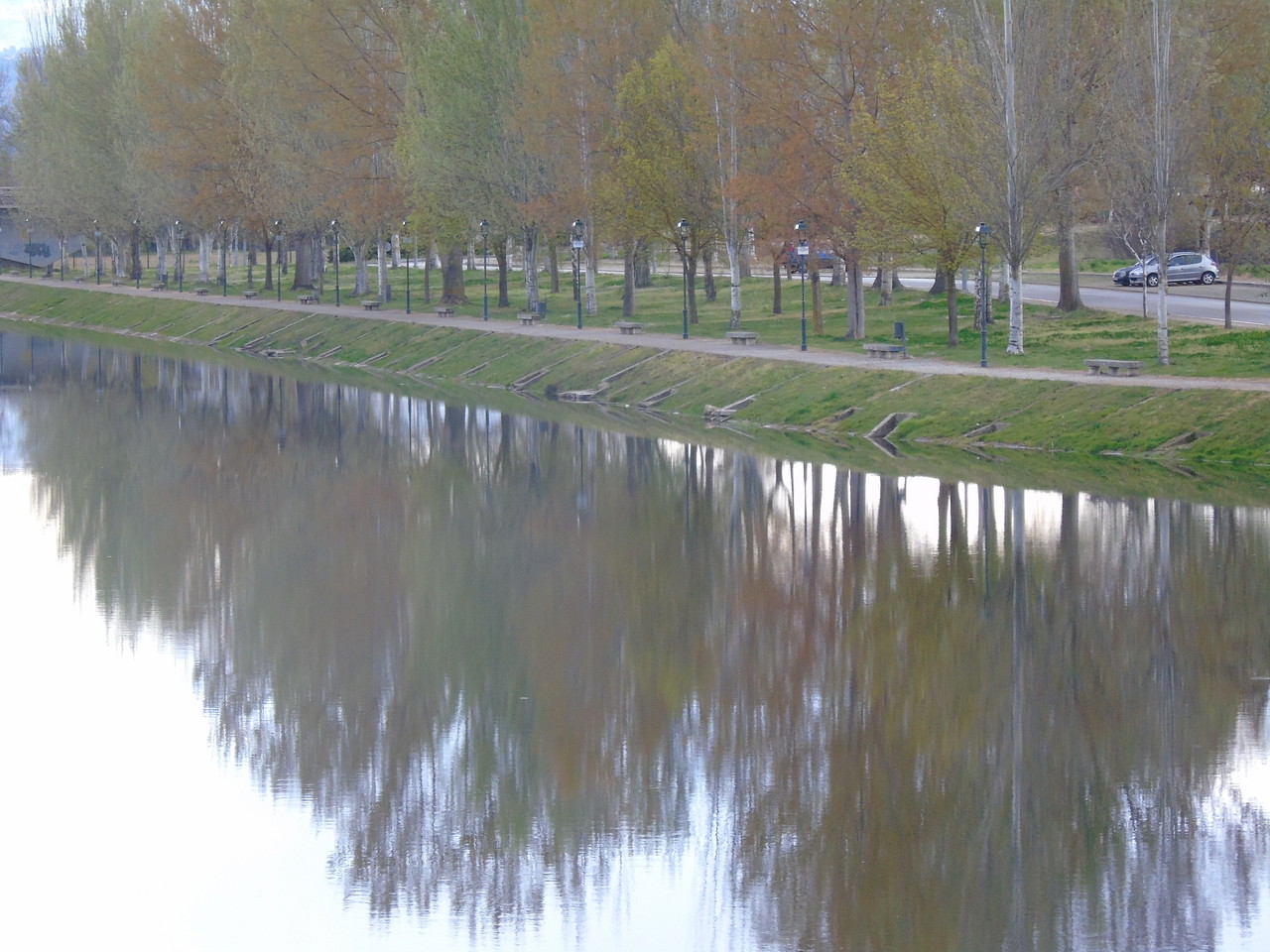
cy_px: 476
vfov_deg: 9.2
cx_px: 635
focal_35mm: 162
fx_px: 5943
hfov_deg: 12.2
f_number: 4.9
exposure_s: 1/80
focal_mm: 29
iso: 400
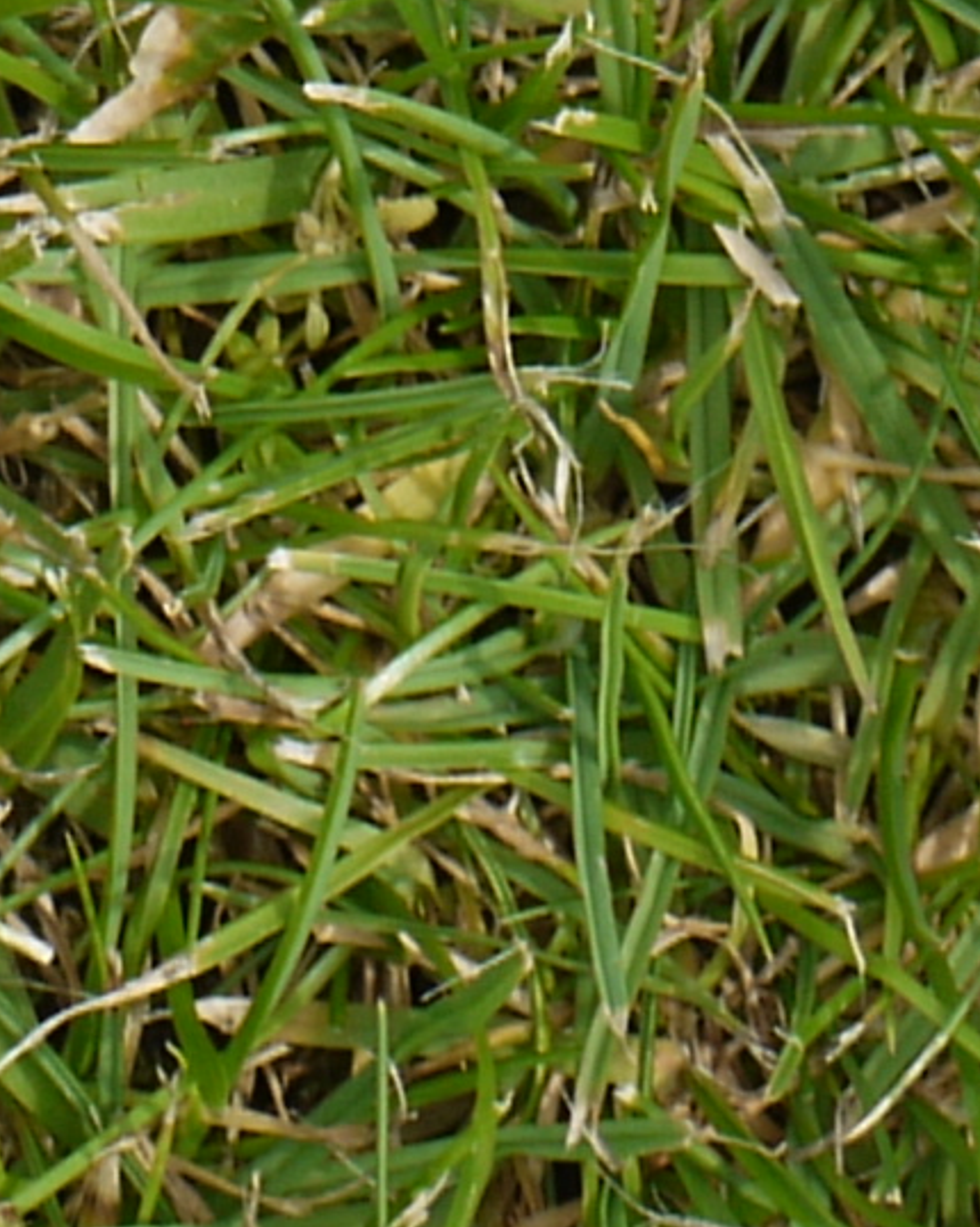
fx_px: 20532
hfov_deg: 2.7
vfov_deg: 3.4
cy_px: -2114
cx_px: -1575
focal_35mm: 566
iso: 100
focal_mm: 39
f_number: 7.1
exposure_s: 1/200
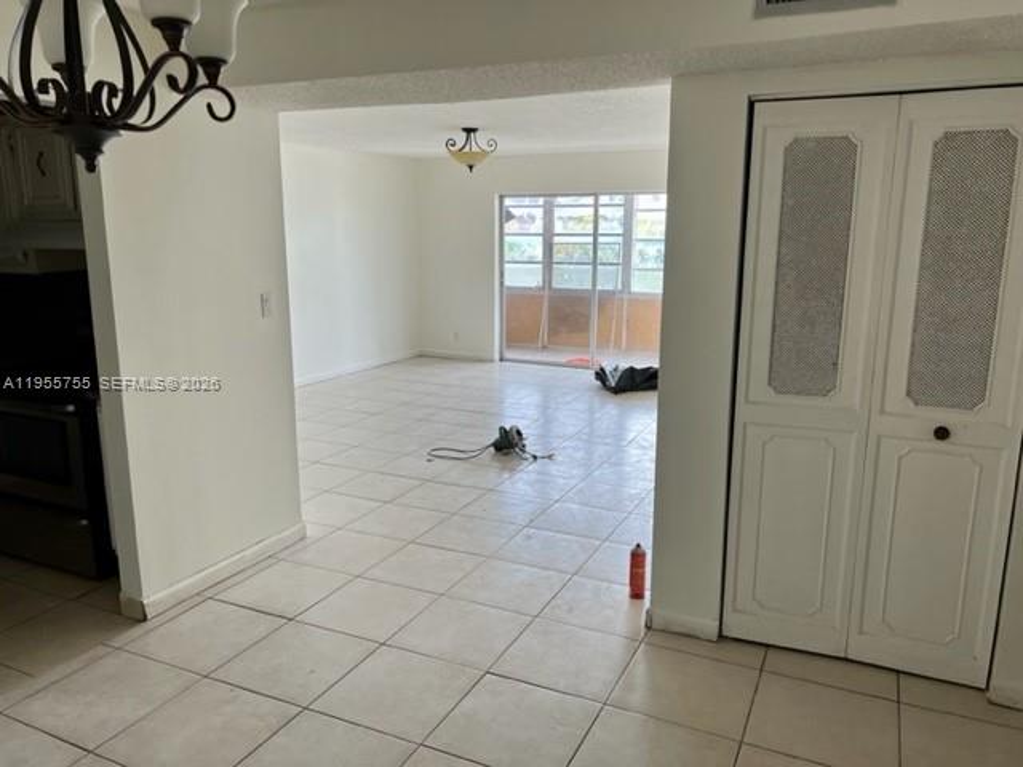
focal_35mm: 26
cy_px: 384
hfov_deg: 67.3
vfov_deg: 53.1
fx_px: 768
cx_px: 512
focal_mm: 5.7
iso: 50
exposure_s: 1/120
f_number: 1.5
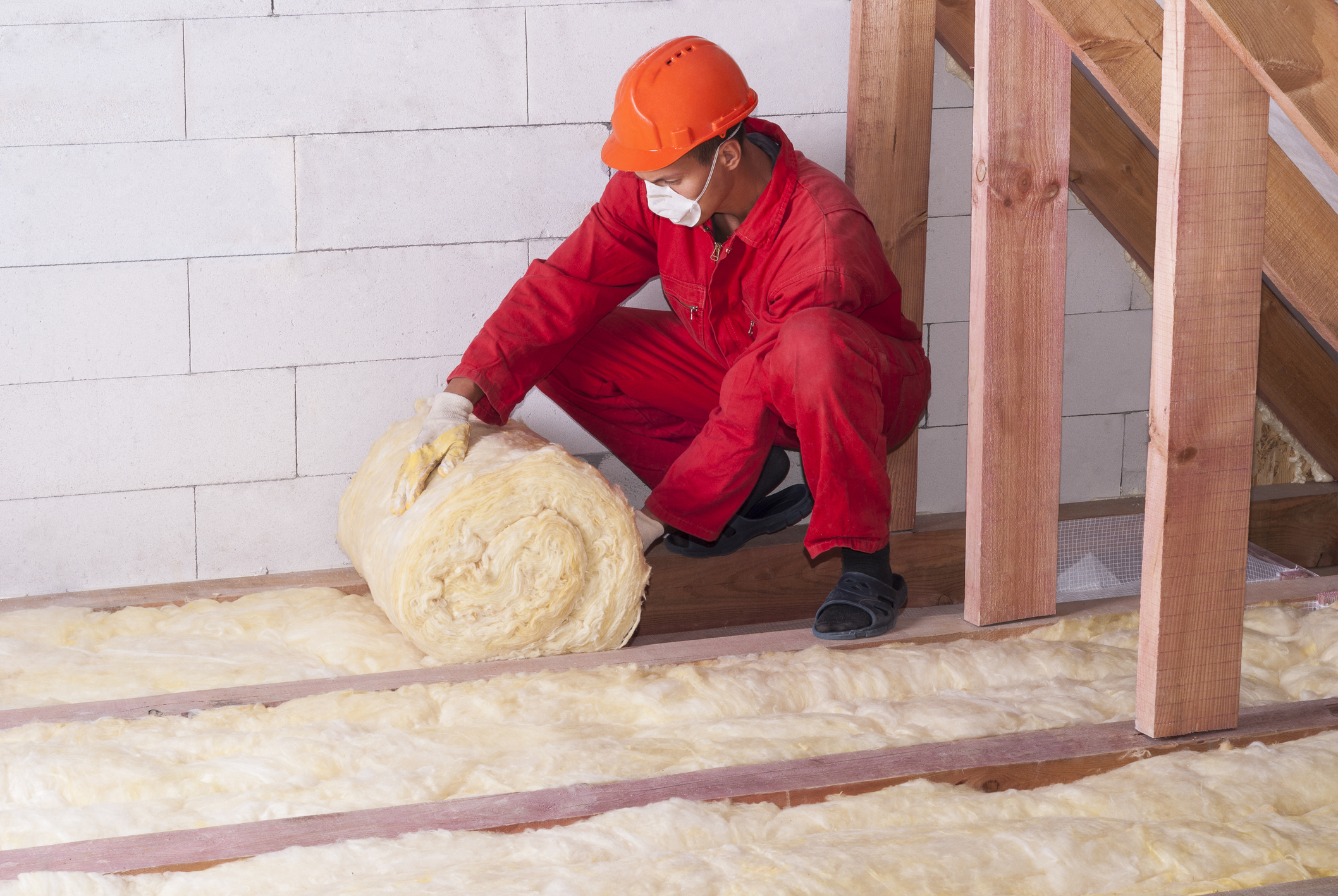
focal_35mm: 75
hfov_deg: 27.0
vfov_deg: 18.2
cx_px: 669
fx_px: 2791
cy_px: 448
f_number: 10
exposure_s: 1/15
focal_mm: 50
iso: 100
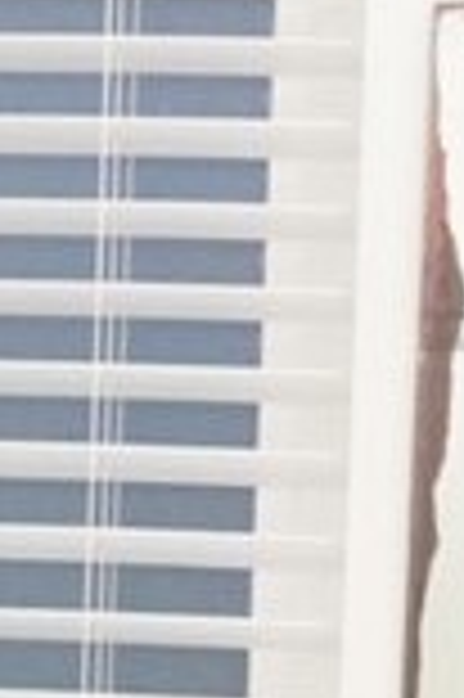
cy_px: 1369
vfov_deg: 6.4
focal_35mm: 315
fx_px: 6103
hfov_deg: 4.3
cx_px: -108
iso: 6400
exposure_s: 1/40
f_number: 7.1
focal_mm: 30
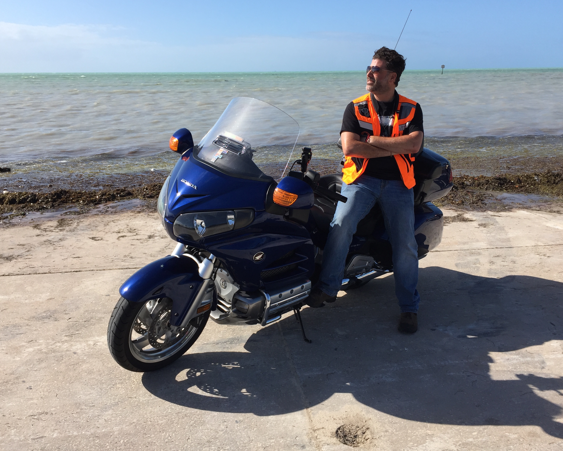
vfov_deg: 47.1
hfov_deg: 57.2
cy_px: 220
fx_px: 517
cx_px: 271
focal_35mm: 31
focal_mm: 4.15
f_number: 2.2
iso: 32
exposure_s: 1/2198
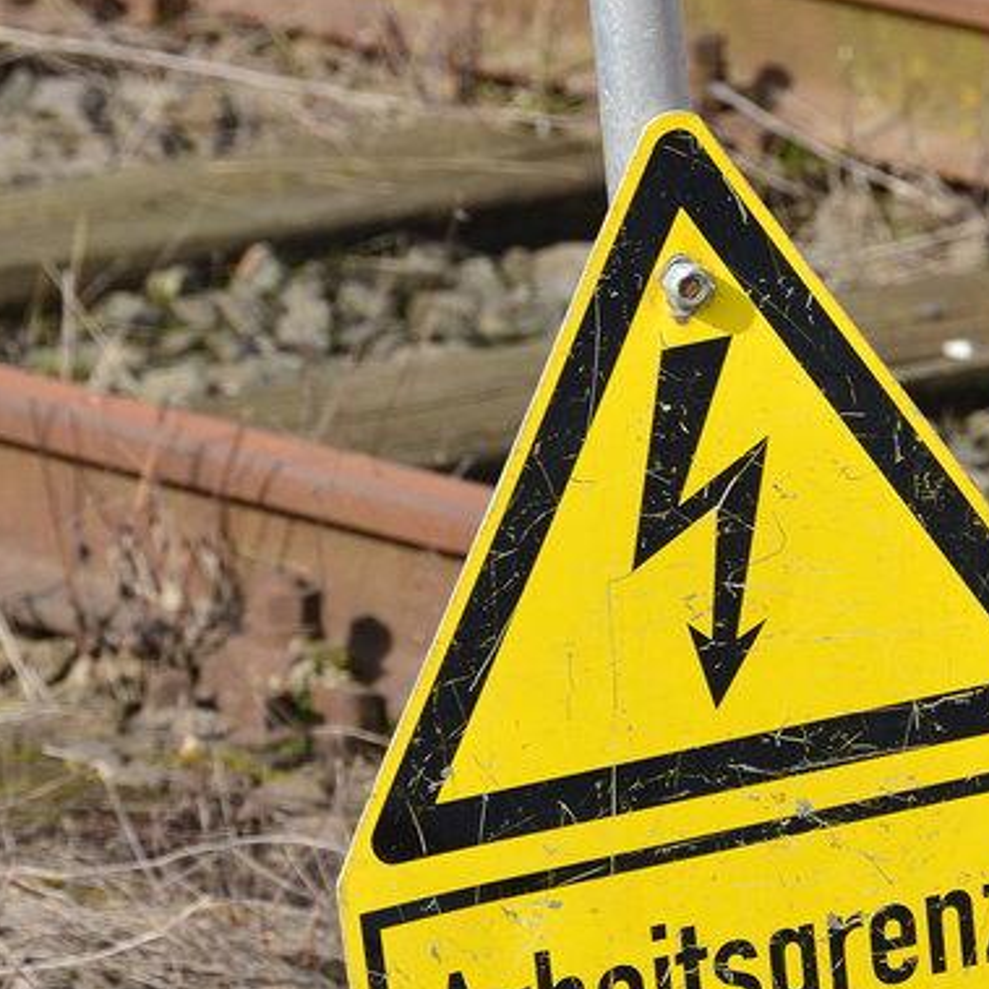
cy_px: 825
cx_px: 814
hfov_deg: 3.0
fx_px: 18921
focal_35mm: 585
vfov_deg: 3.0
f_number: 8
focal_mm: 145
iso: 320
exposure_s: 1/640
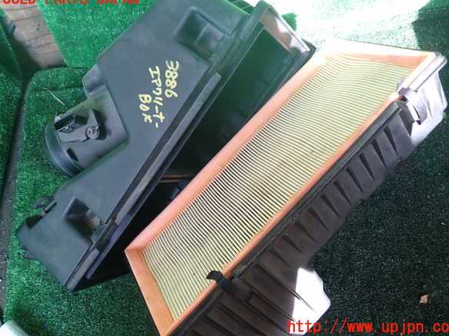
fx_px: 402
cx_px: 230
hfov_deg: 58.4
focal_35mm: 31
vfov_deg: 45.4
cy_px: 163
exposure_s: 1/60
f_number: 2.3
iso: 125
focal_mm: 5.4
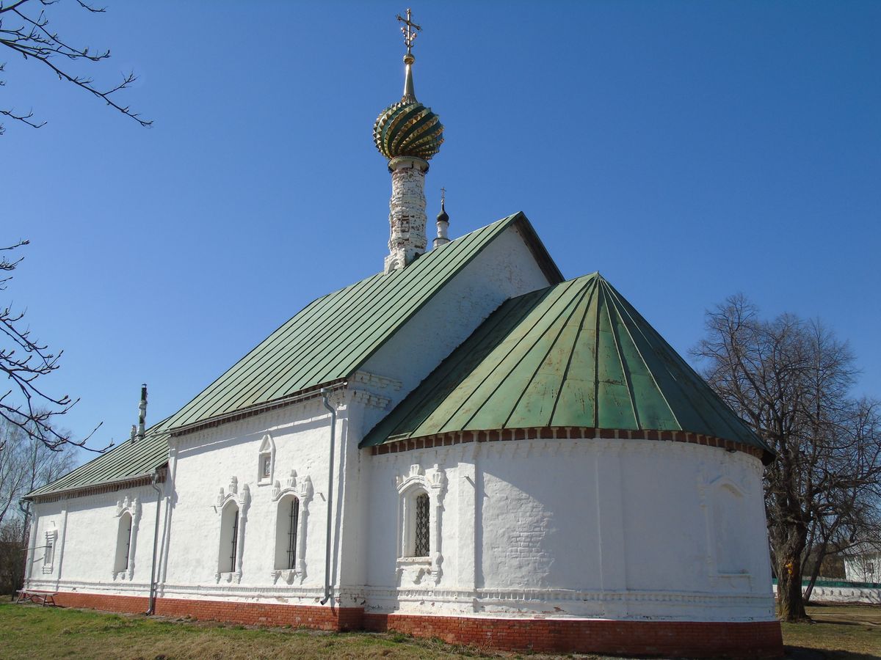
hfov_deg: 54.0
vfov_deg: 41.8
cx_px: 440
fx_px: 865
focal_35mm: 34
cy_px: 330
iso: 80
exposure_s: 1/1000
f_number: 4.2
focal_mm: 6.1
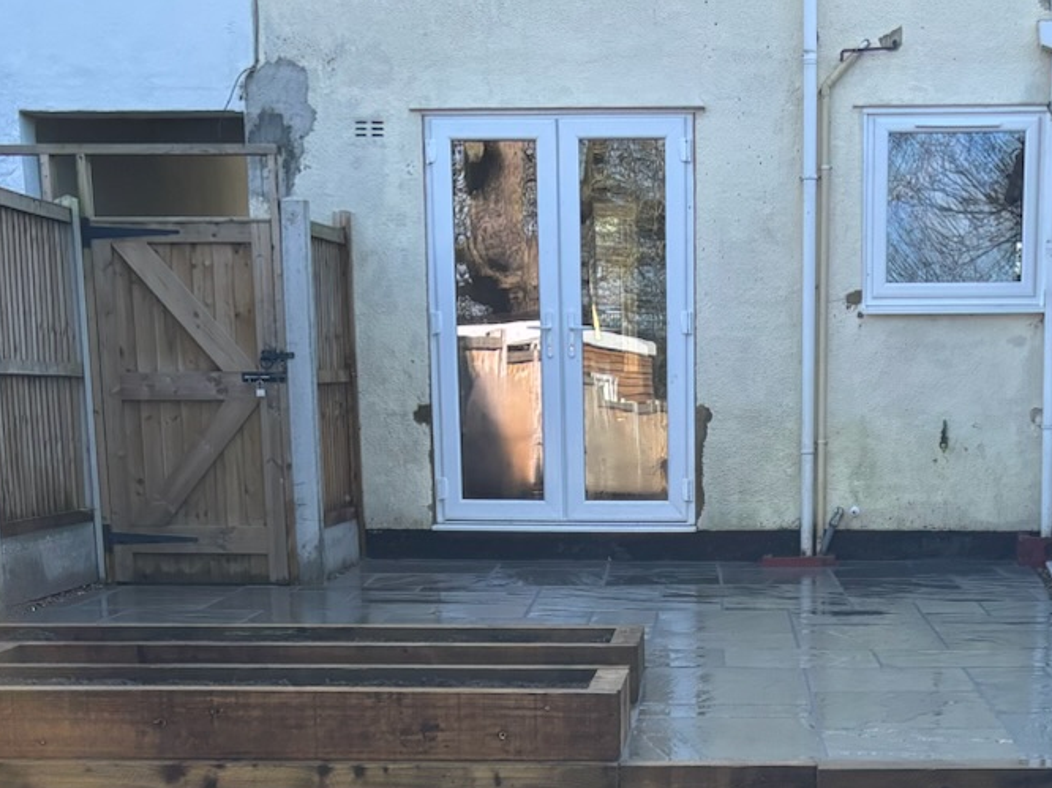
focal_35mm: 80
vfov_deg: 16.9
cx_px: 741
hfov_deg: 24.2
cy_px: 1135
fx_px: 2430
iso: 50
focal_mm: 5.96
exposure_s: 1/654
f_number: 1.6
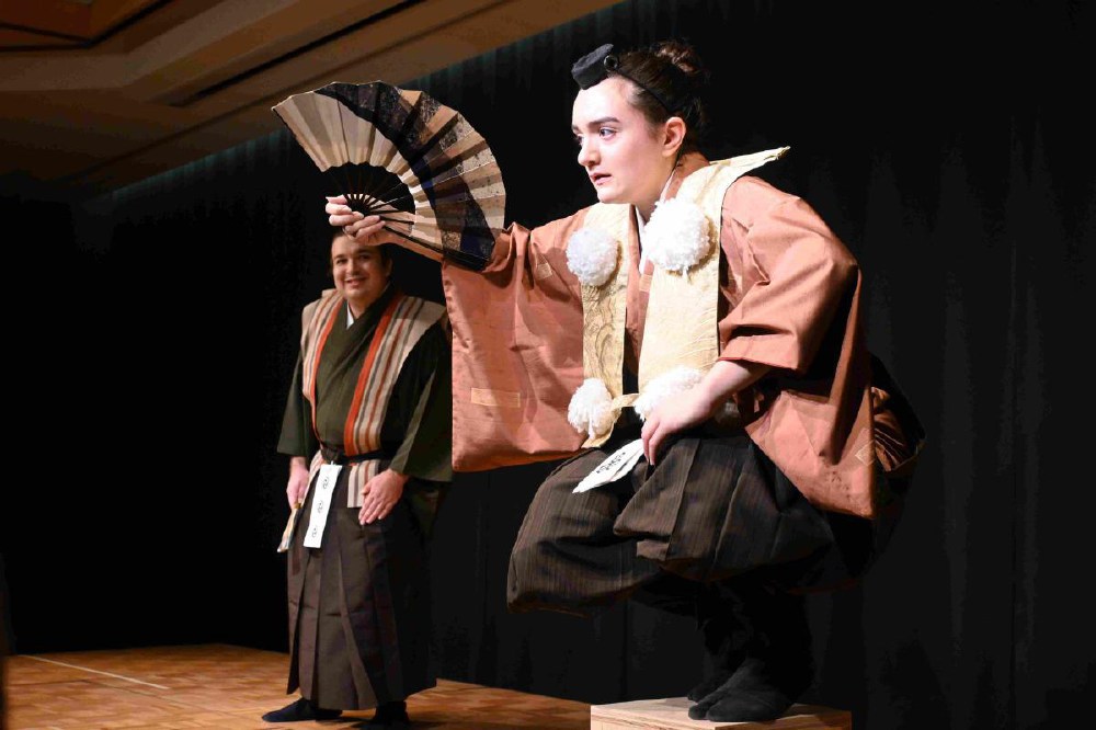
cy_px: 365
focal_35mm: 50
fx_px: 1506
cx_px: 548
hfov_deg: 40.0
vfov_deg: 27.2
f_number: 5
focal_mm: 33
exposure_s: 1/125
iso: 2500
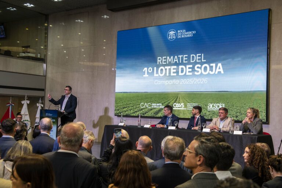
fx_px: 344
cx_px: 141
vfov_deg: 30.5
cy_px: 94
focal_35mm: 44
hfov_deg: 44.5
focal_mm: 44
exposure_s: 1/125
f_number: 5
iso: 2000
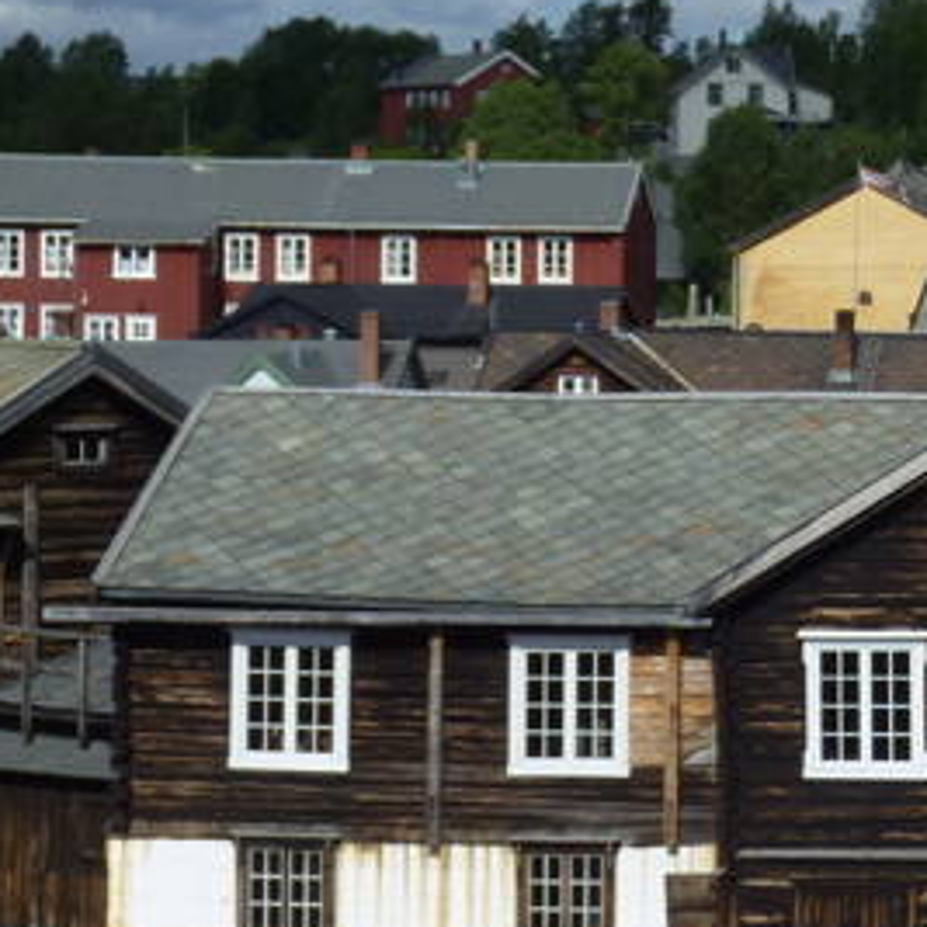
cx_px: 1467
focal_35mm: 152
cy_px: 281
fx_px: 4605
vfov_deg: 11.5
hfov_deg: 11.0
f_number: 4.5
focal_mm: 9.7
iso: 80
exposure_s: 1/800
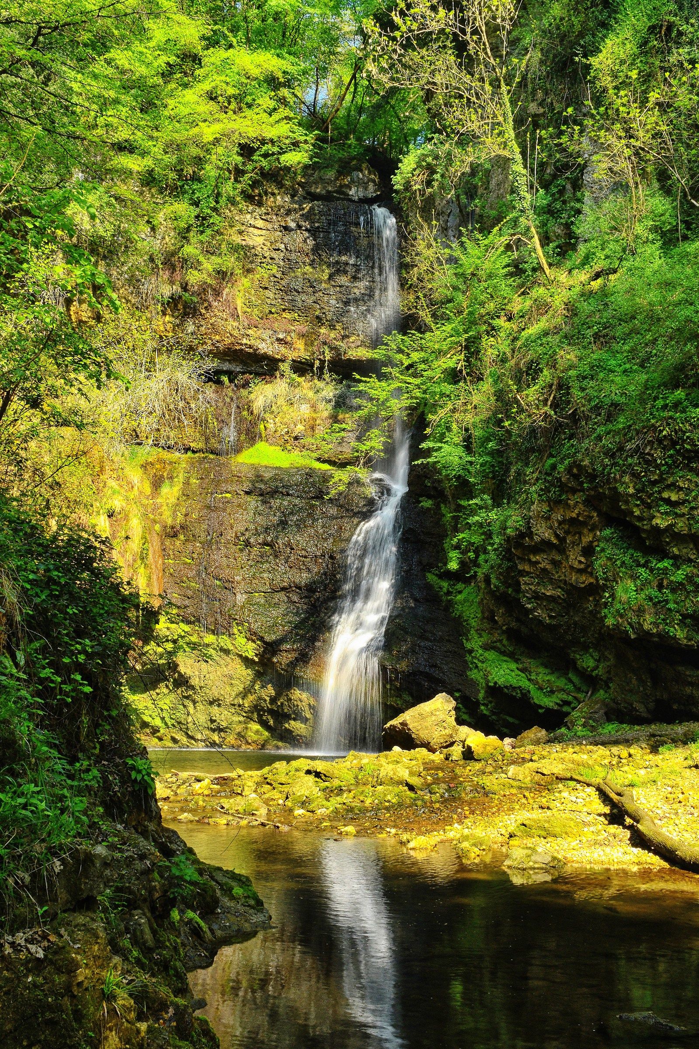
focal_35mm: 36
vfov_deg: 53.1
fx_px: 1048
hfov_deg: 36.9
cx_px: 350
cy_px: 524
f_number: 22
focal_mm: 24
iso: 100
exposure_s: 1/10
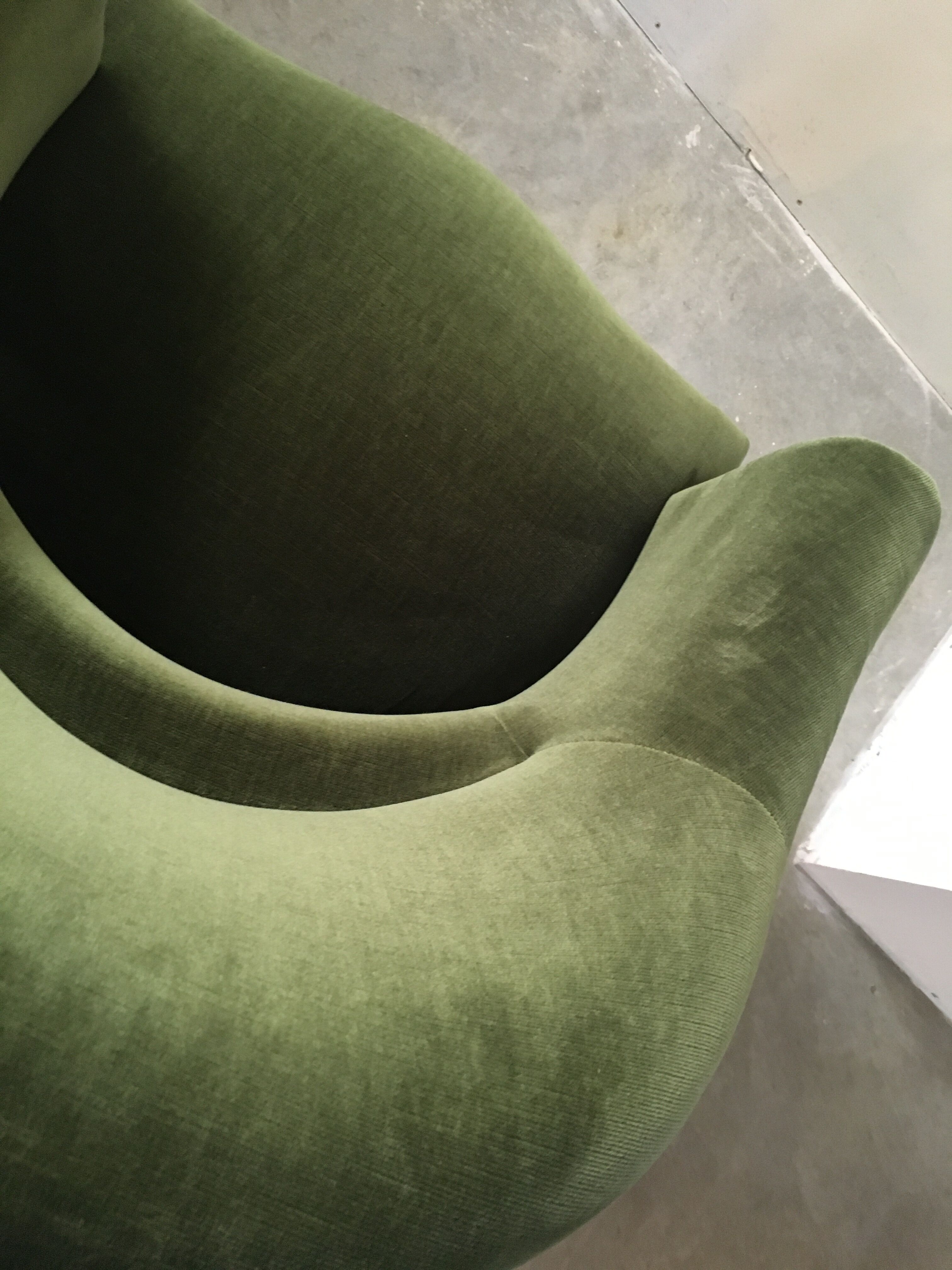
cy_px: 635
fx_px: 1063
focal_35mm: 29
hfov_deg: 48.2
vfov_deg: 61.7
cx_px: 476
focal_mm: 4.15
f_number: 2.2
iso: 200
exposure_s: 1/17
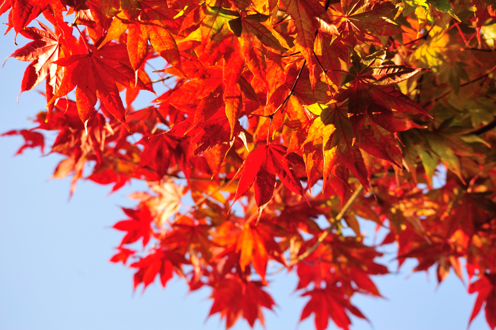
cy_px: 165
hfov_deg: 17.1
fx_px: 1652
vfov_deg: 11.4
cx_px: 248
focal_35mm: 120
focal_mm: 120
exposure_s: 1/125
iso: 200
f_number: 5.6
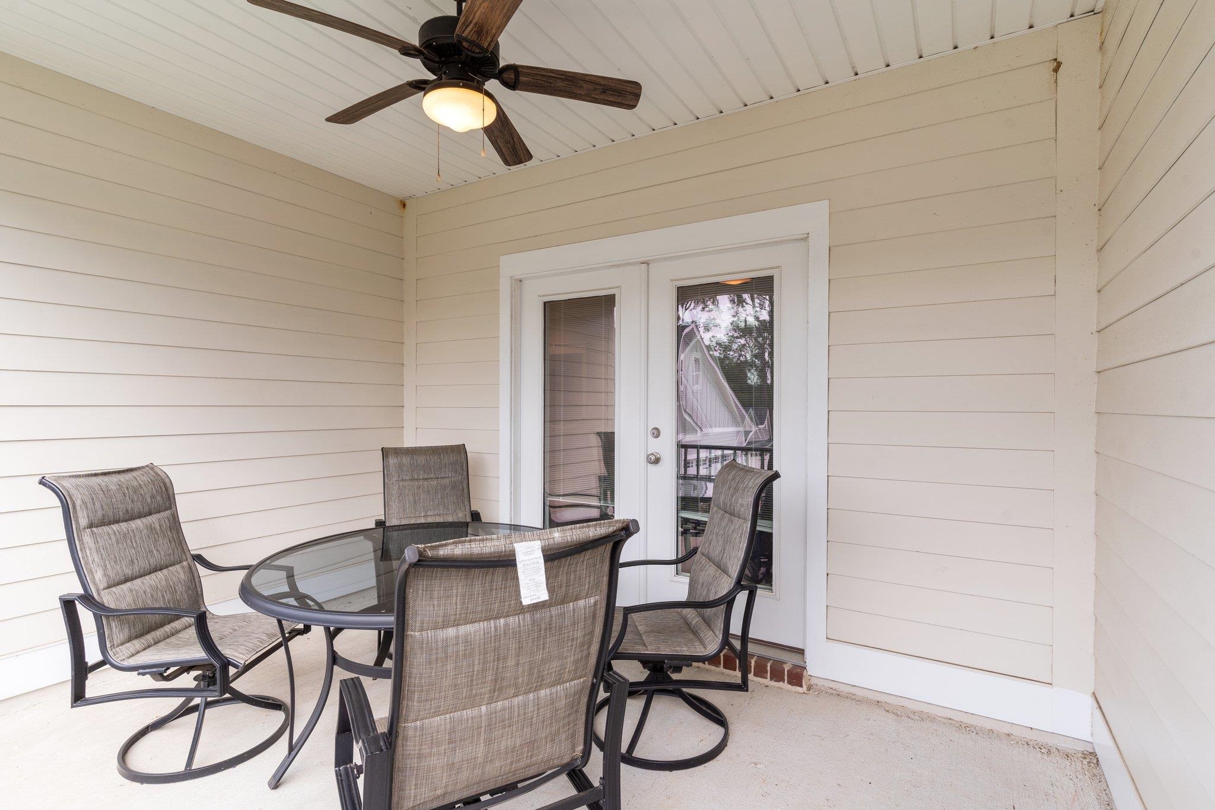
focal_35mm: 17
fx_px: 574
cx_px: 608
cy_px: 405
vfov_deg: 70.4
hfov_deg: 93.3
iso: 100
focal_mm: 17
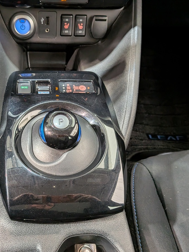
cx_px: 61
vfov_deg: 55.3
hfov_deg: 42.3
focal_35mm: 33
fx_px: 240
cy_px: 127
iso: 104
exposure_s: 1/77.5
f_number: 1.7
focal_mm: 4.53
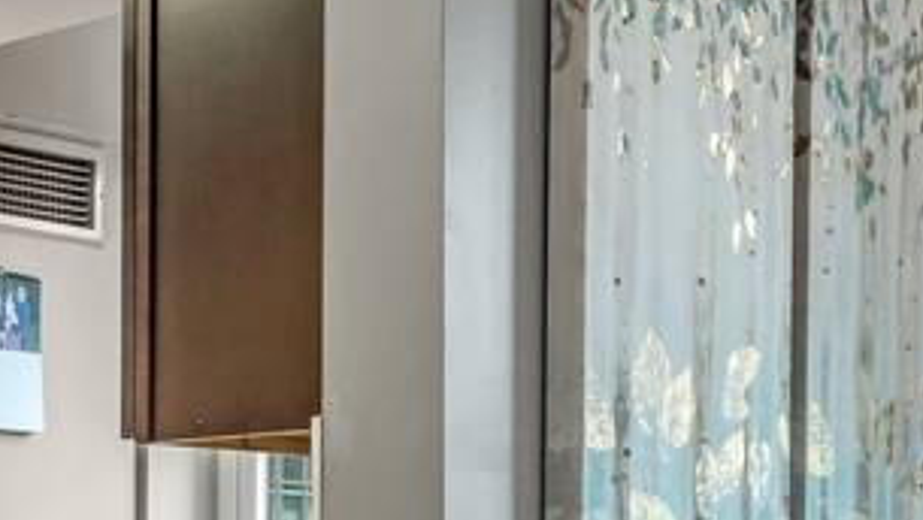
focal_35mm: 100
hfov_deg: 19.1
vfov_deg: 11.8
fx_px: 2449
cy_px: 677
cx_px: -390
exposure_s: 1/15
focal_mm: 18
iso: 400
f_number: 8
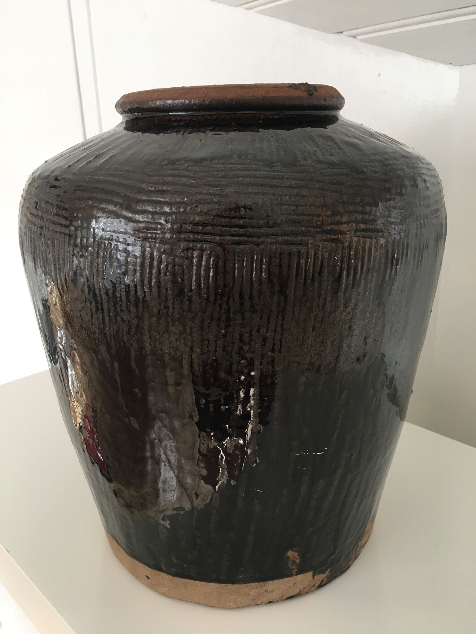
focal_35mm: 29
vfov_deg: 61.7
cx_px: 238
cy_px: 317
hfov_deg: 48.2
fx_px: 532
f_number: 2.2
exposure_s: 1/33
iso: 50
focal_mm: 4.15
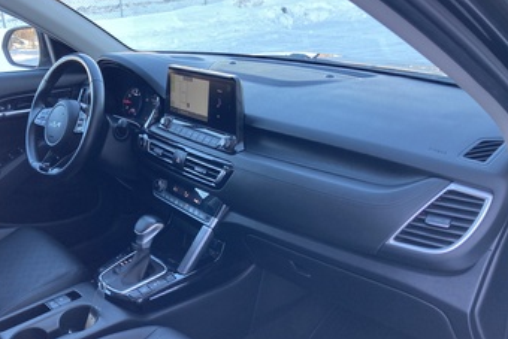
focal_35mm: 36
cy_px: 205
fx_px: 508
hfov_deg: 52.7
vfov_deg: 36.8
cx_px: 202
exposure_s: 1/92
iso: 80
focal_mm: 3.99
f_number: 1.8
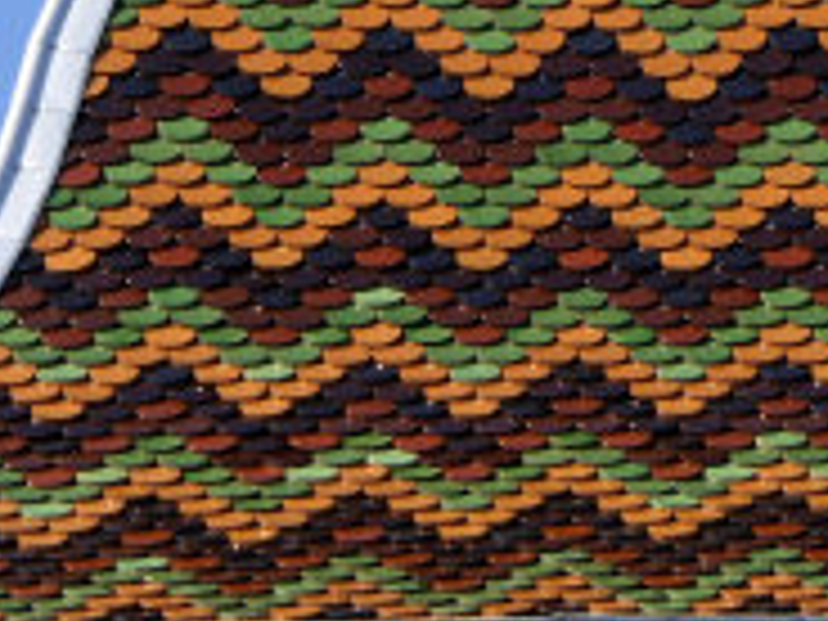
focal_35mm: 579
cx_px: 580
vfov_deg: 2.6
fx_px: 13849
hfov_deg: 3.4
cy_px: 122
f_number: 4.4
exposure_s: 1/640
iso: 125
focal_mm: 81.2
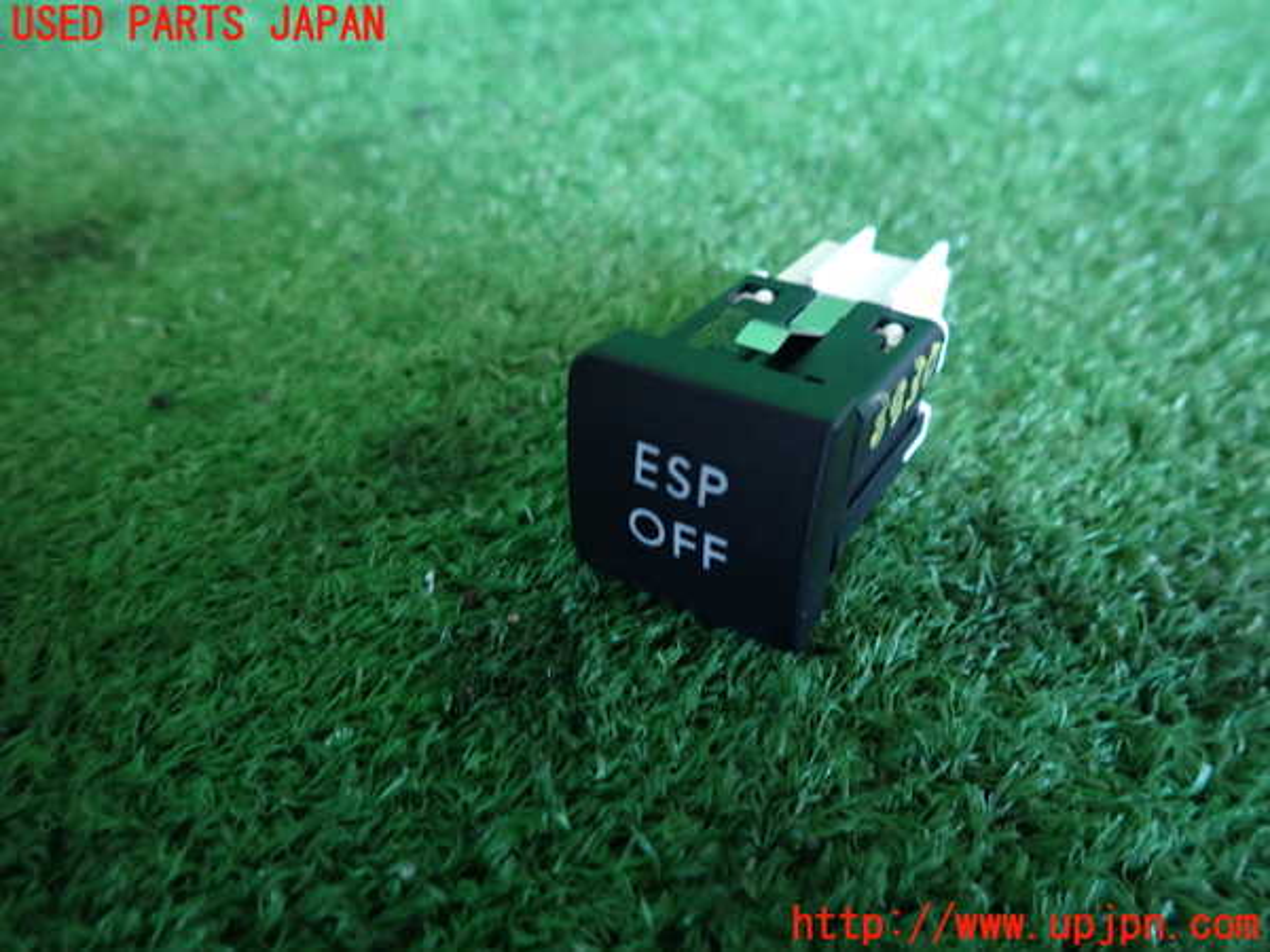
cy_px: 476
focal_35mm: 25
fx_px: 917
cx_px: 635
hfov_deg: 69.4
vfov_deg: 54.9
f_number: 2
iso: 500
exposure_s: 1/30
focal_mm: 4.5
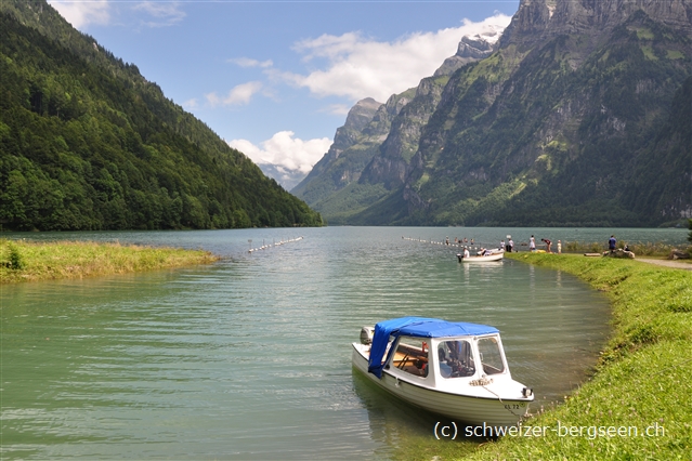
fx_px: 577
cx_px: 346
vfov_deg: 43.6
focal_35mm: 30
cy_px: 230
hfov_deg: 61.9
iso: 200
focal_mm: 20
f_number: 10
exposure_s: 1/320
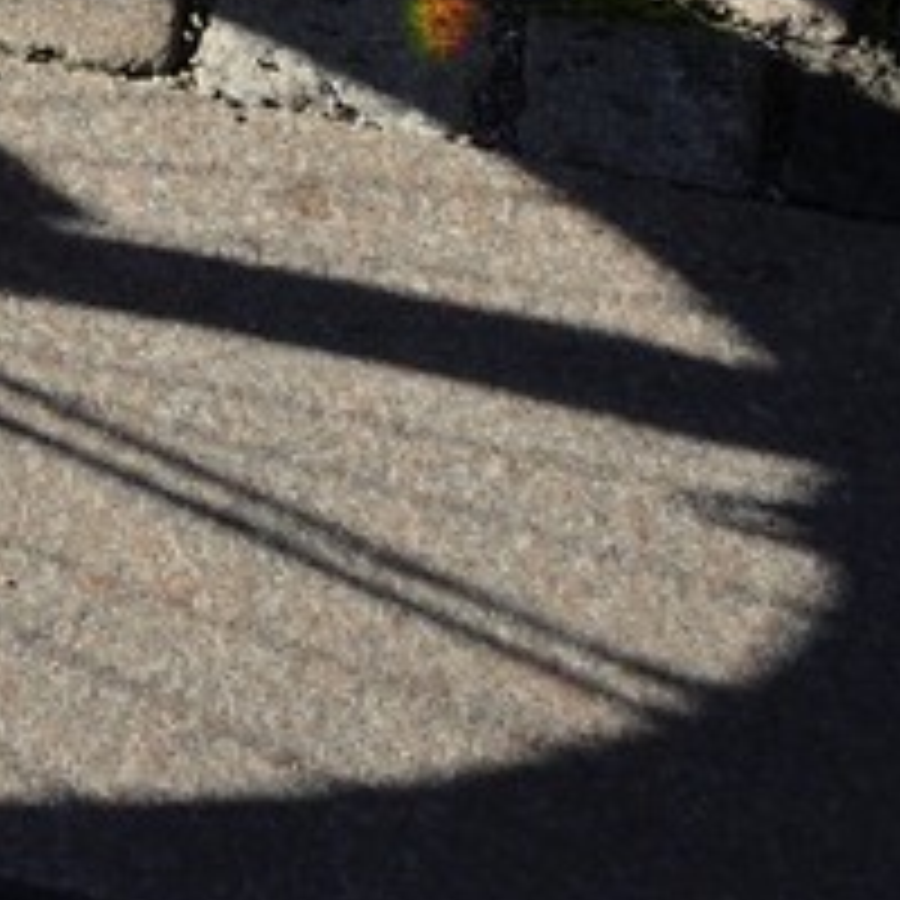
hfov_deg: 7.2
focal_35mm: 231
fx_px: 6795
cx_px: -1217
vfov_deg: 6.7
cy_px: -2088
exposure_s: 1/200
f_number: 8
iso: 200
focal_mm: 34
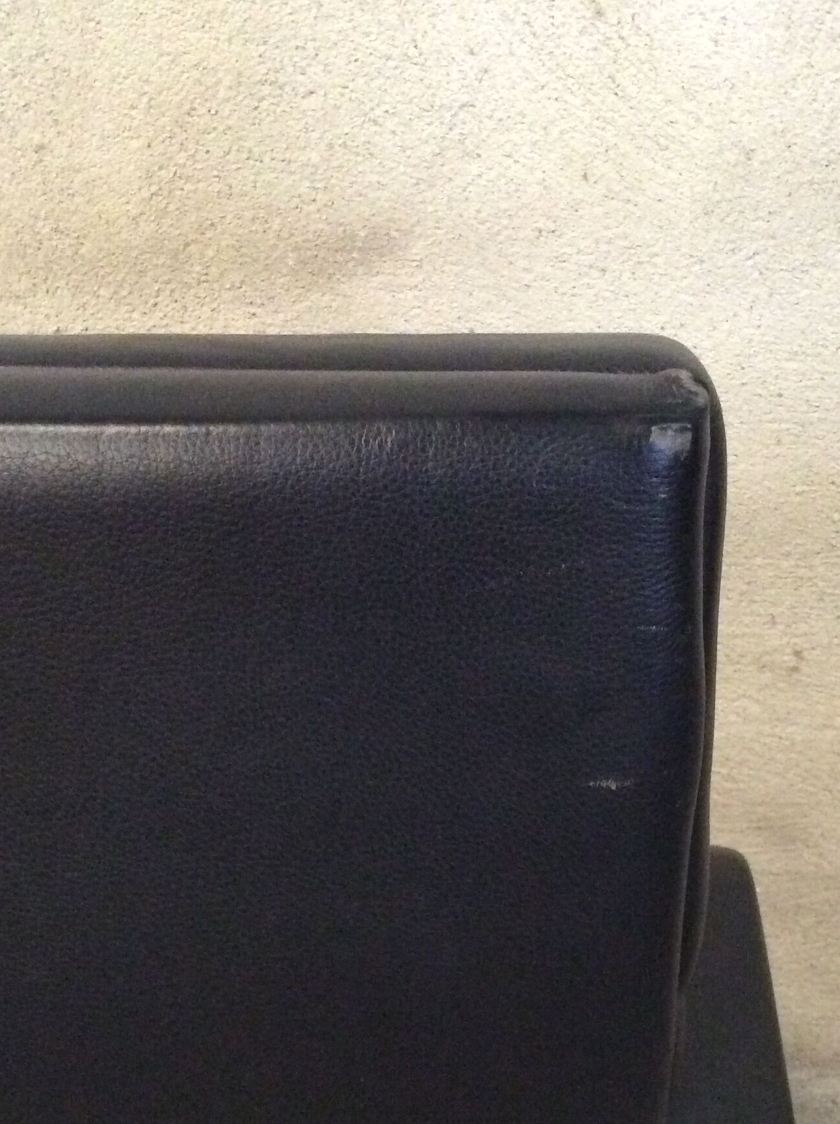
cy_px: 805
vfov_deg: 38.9
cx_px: 384
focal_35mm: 48
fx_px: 1557
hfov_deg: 30.2
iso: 640
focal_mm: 3.3
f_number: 2.4
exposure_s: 1/17
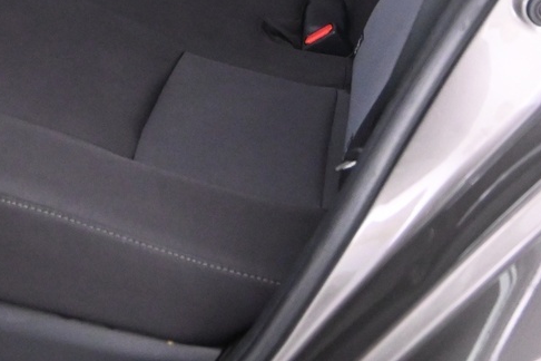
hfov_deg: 22.4
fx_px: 1352
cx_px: 140
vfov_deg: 14.3
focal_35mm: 90
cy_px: -160
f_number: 3.5
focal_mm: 18
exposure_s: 1/15
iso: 3200
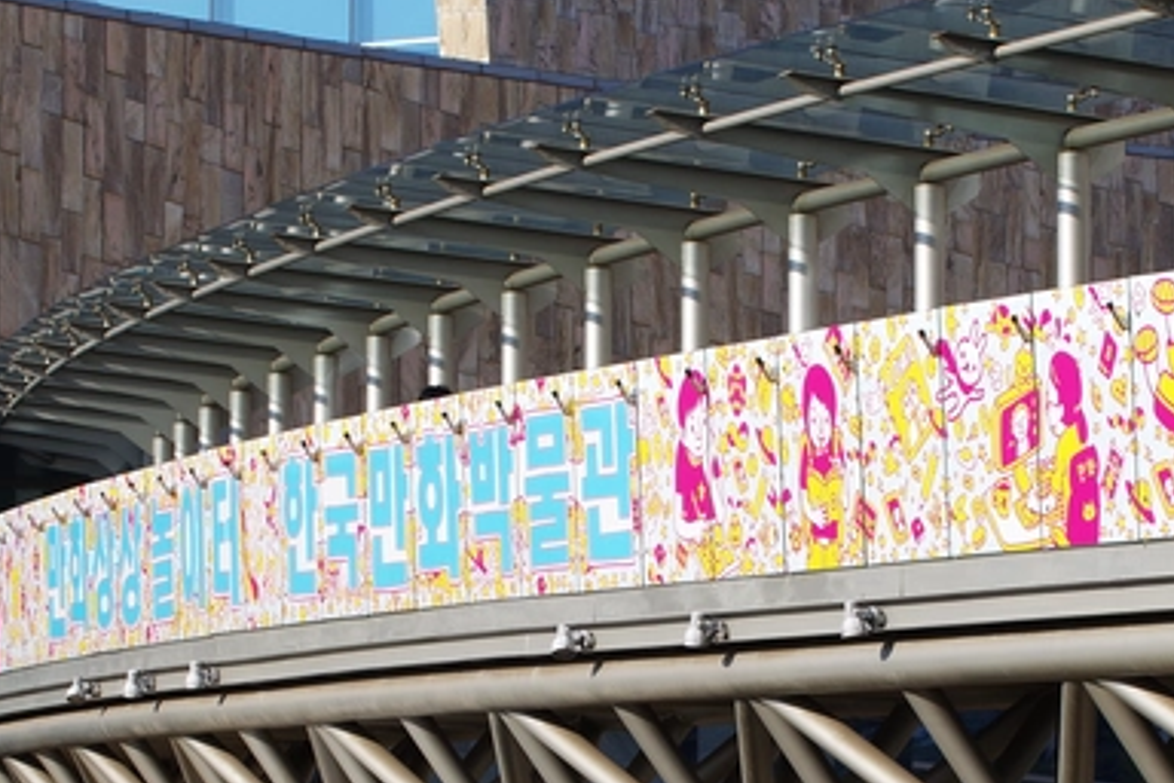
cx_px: 660
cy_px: 717
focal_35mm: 219
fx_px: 7141
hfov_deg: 9.4
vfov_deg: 6.3
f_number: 11
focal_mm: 70
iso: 100
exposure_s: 1/80
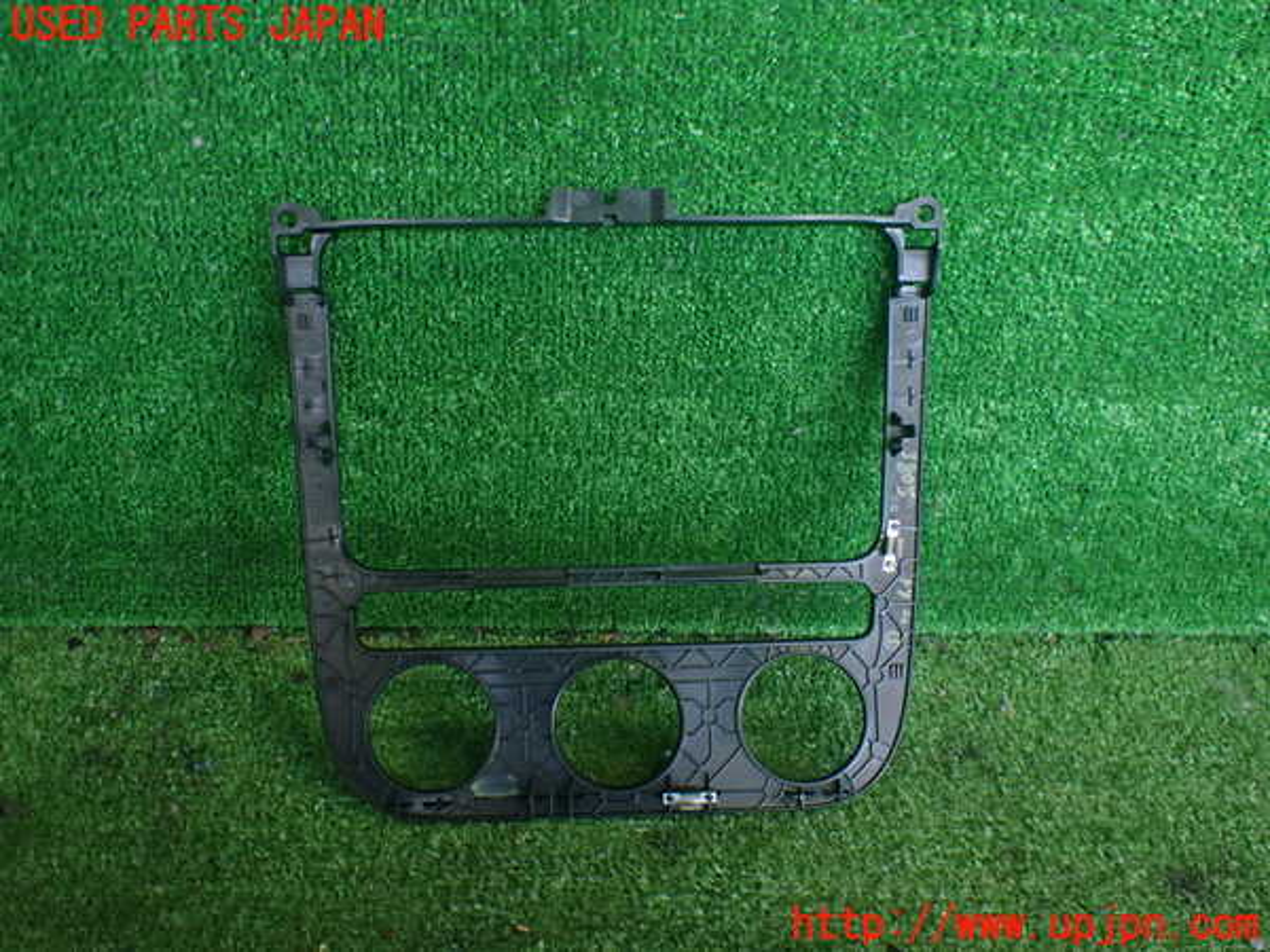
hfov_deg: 60.0
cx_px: 635
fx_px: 1101
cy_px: 476
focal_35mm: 30
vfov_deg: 46.8
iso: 320
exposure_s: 1/125
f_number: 2.3
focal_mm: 5.4
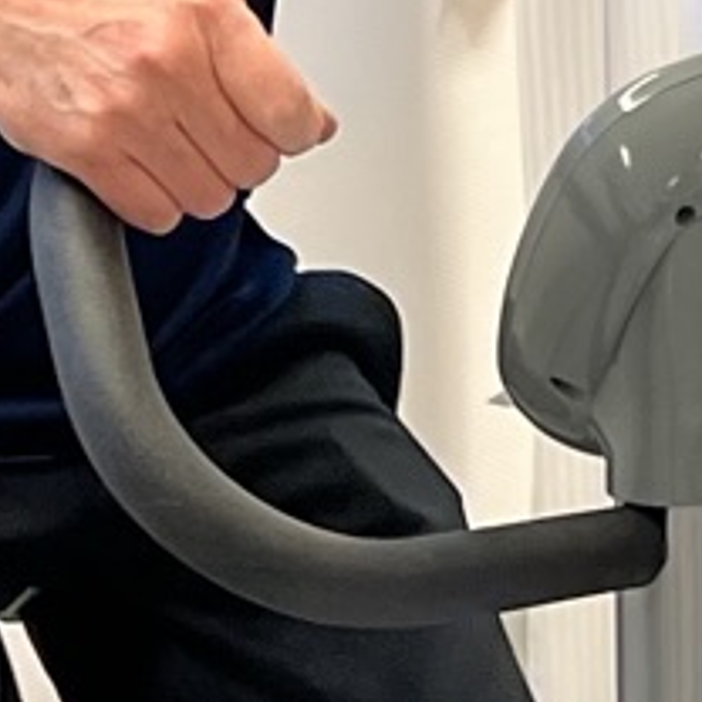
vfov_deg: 7.7
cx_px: 948
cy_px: 321
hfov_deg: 7.6
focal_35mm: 226
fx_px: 5185
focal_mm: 5.7
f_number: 1.5
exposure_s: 1/100
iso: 125
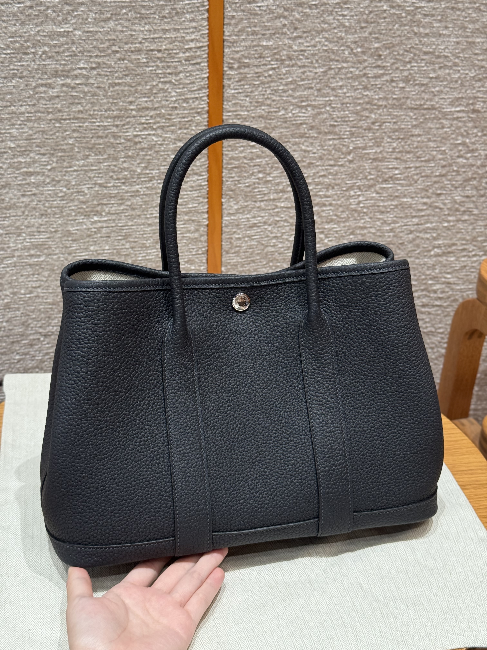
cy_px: 325
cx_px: 244
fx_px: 900
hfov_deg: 30.3
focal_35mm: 48
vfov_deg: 39.7
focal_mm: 6.76
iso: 160
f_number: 1.78
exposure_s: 1/100
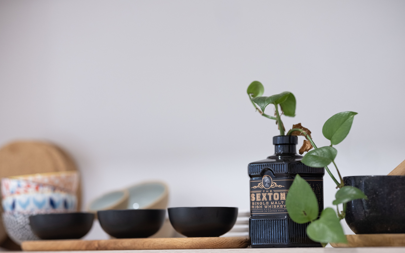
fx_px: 1258
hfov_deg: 18.3
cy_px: 151
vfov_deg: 11.5
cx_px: 202
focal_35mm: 114
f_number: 2.8
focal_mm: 135
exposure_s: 1/125
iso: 640
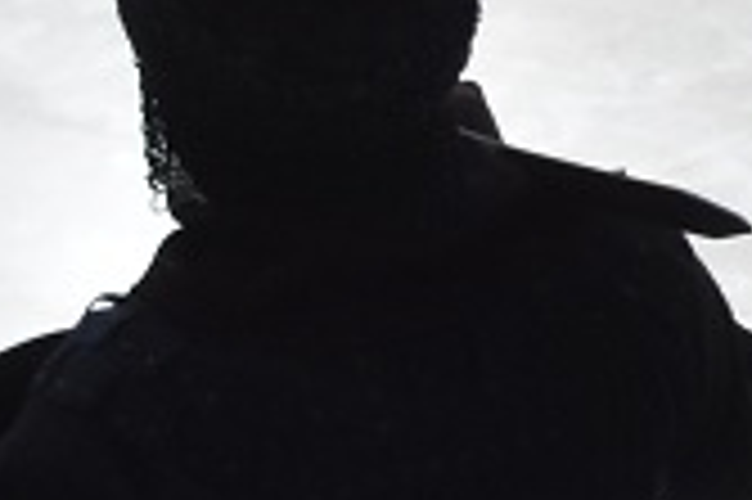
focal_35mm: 322
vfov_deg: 4.2
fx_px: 6720
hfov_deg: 6.2
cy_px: -372
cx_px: 1540
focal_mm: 28
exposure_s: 1/8000
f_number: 5.6
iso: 800
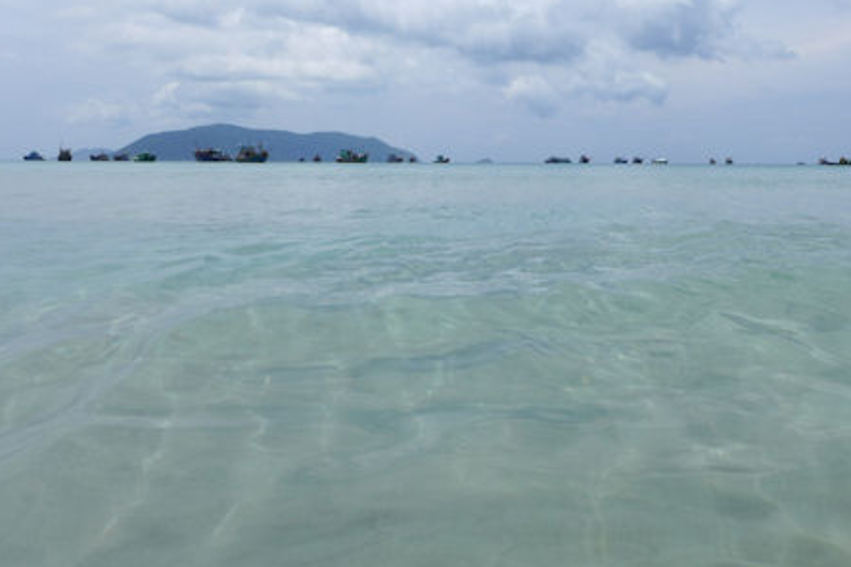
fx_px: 780
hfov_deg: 55.8
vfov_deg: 39.9
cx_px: 581
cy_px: 260
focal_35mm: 33
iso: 80
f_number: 4
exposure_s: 1/1600
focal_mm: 4.7
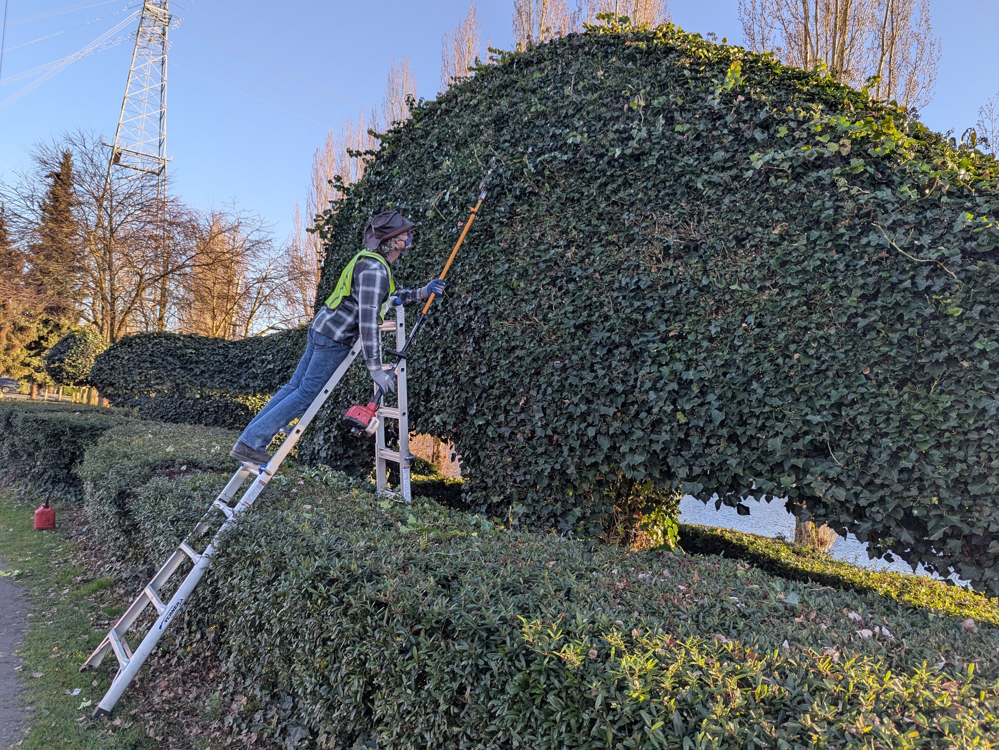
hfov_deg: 71.6
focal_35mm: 24
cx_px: 500
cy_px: 375
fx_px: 693
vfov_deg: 56.8
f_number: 1.85
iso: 46
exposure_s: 1/529
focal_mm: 6.81
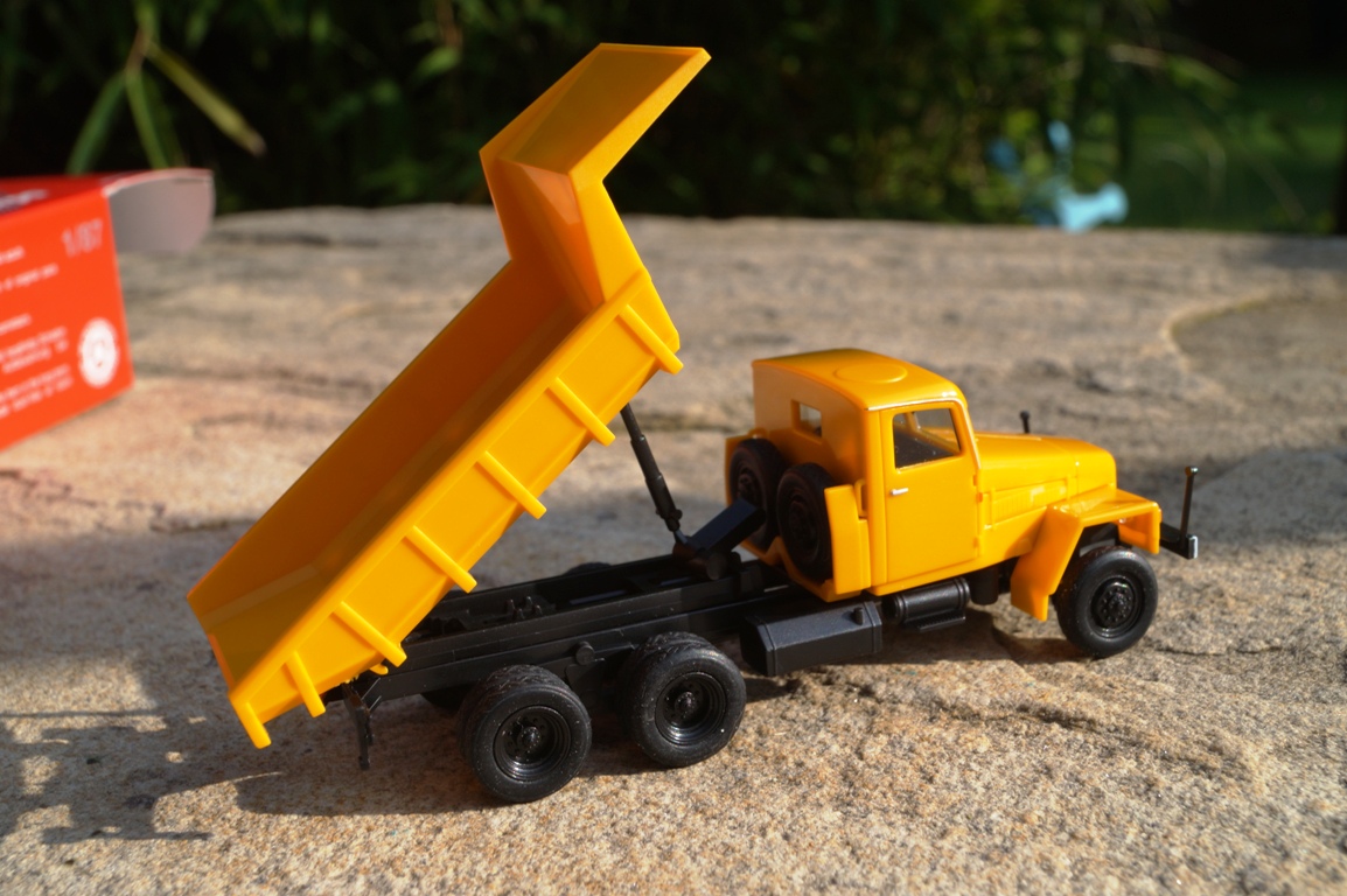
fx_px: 1683
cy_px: 448
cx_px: 674
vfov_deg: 29.8
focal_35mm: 45
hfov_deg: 43.6
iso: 100
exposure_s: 1/60
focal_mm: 30
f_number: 16
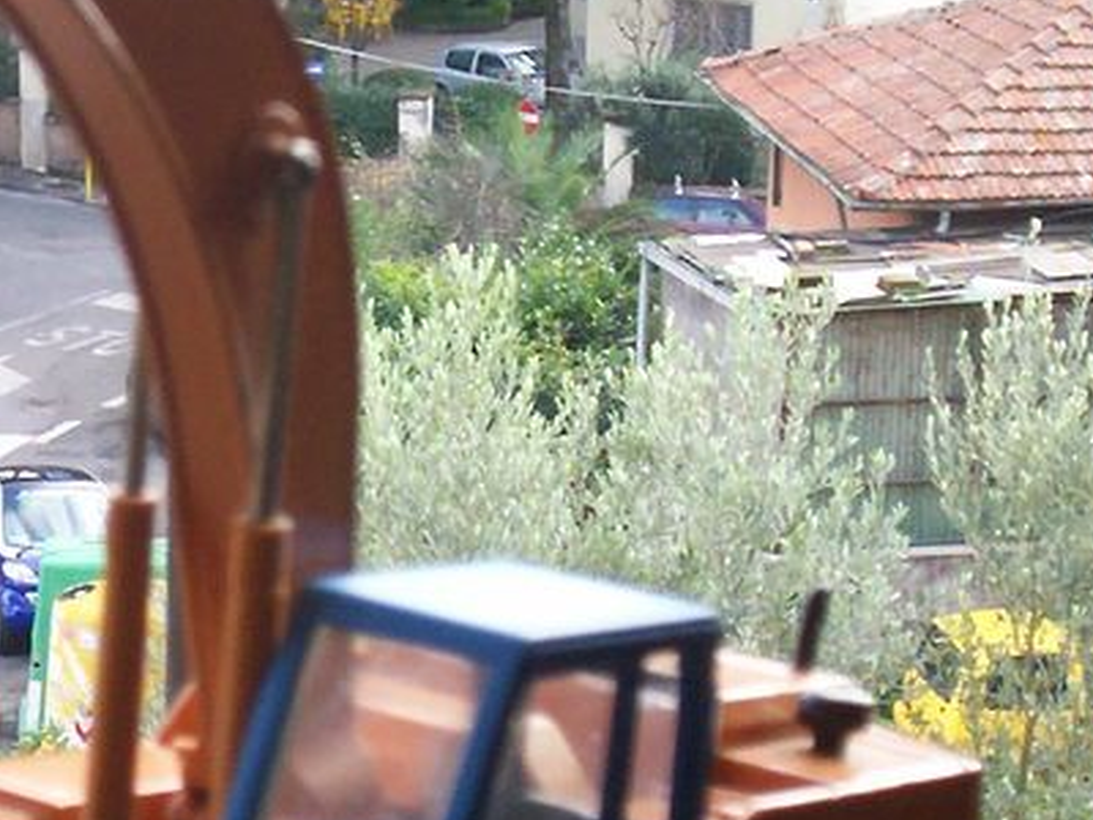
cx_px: -18
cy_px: 462
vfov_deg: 12.0
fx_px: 3884
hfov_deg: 15.7
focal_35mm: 123
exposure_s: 1/63.8
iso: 100
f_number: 4.5
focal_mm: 5.9
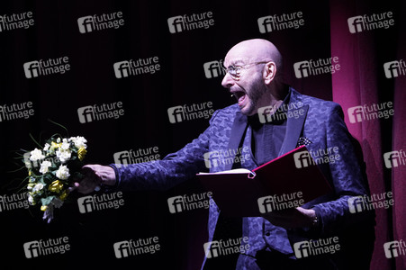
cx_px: 203
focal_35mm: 300
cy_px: 135
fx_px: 3381
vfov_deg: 4.6
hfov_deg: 6.9
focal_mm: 300
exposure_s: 1/200
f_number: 6.3
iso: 3200
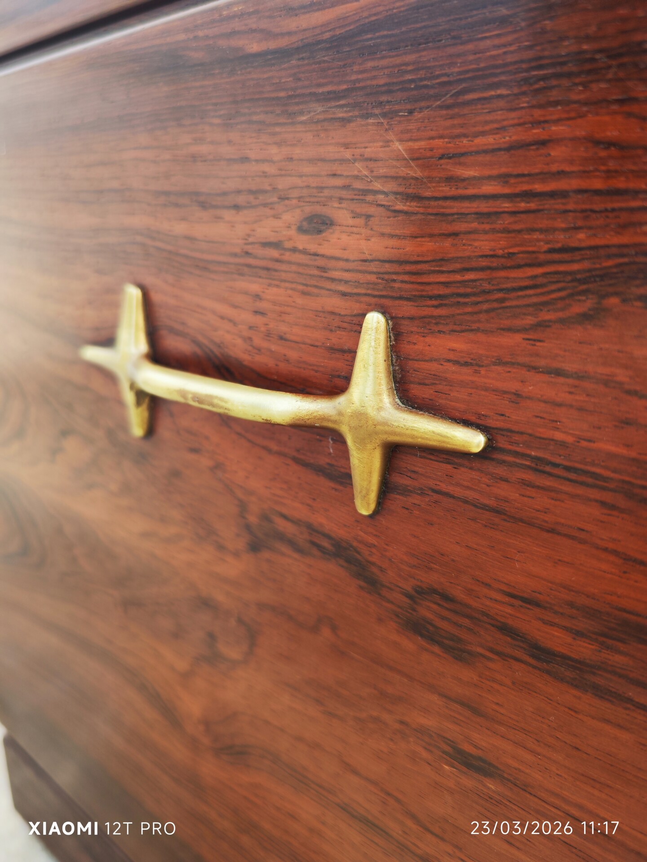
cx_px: 324
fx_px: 573
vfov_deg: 73.9
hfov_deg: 58.9
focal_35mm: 23
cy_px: 431
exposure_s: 1/202
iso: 50
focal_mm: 7.01
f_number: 1.69
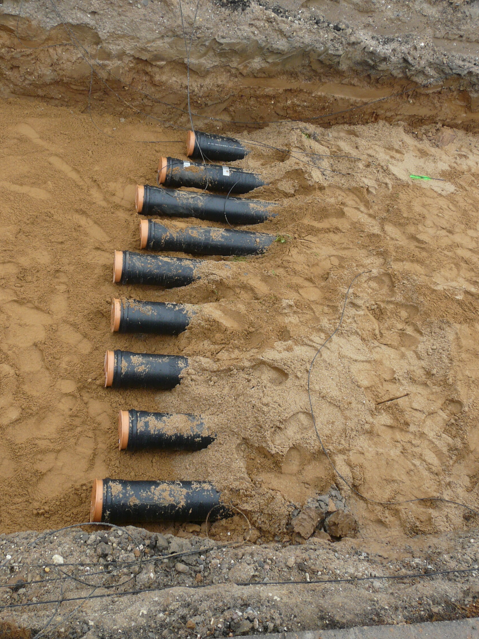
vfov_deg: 55.3
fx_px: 609
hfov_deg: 42.9
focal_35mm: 33
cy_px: 297
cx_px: 230
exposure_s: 1/100
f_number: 3.6
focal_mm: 4.7
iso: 100
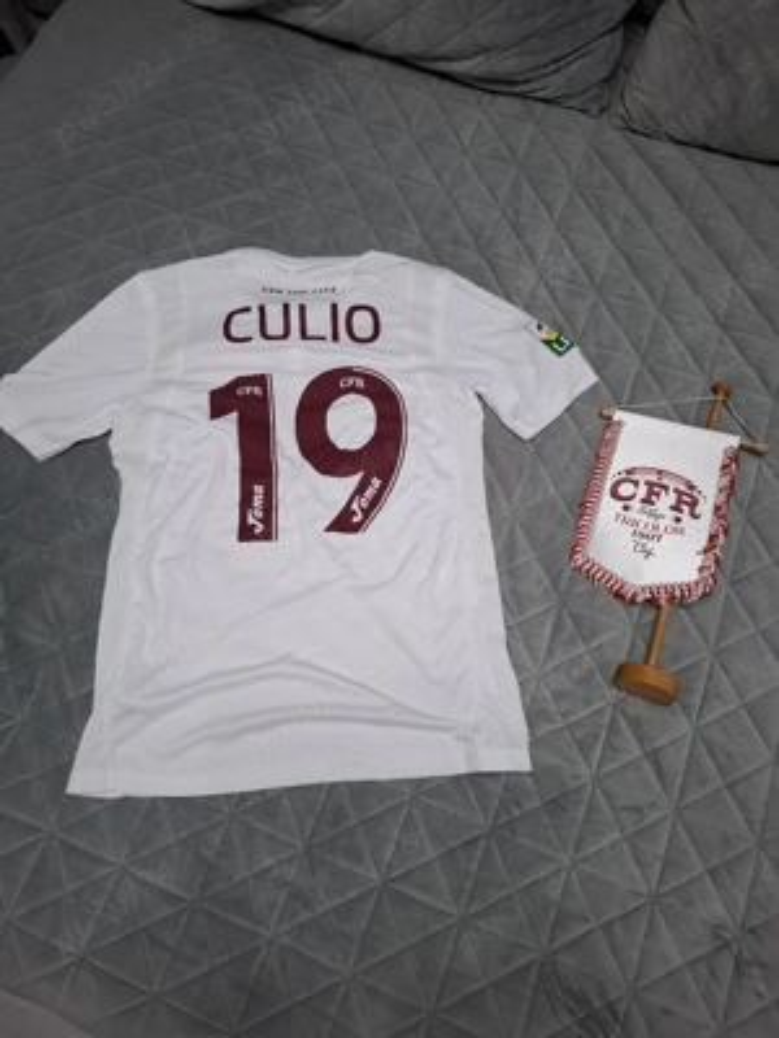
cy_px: 519
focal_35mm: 23
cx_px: 390
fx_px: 690
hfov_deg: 58.9
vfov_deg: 73.9
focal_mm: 5.54
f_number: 1.8
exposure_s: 1/33
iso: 250
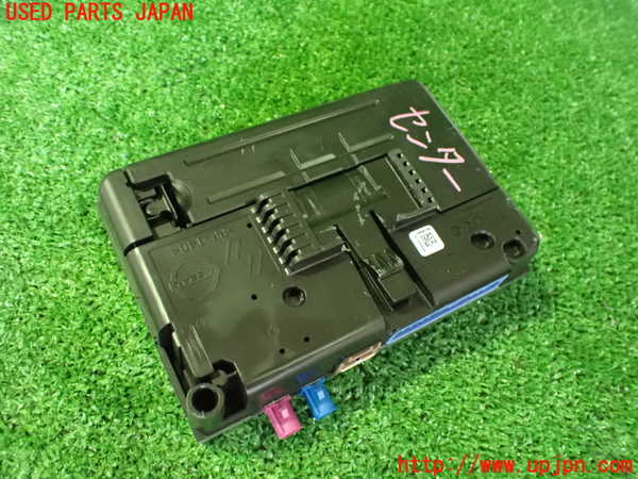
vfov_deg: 46.8
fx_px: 553
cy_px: 240
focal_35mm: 30
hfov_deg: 60.0
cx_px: 319
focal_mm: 5.4
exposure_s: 1/25
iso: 1600
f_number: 2.3
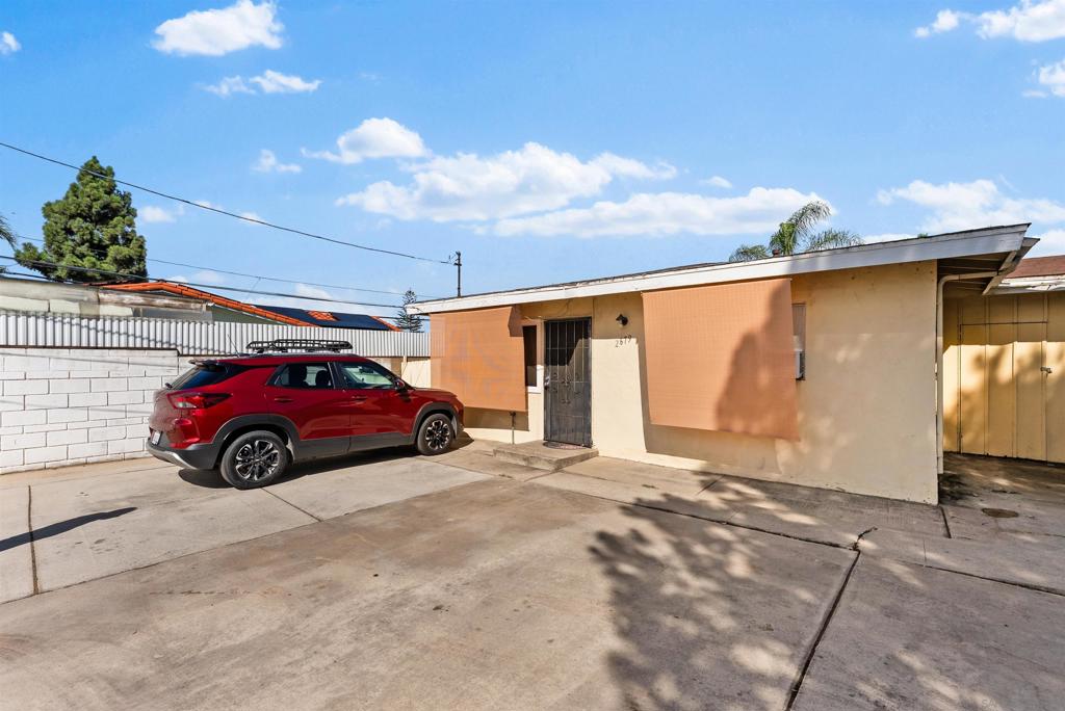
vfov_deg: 76.3
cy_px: 356
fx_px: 453
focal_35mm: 15
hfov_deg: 99.2
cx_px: 532
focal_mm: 15.3
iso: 125
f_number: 10
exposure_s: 1/400
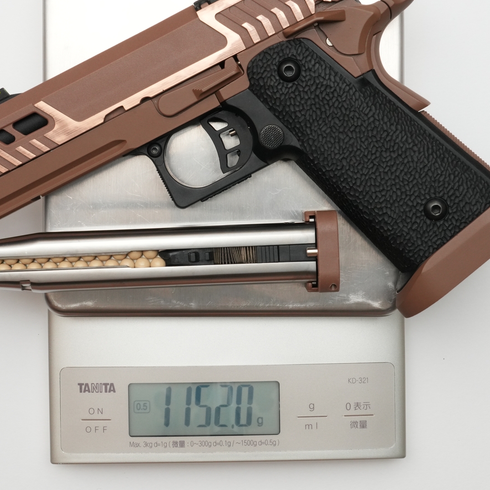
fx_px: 1393
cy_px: 200
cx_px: 225
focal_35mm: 87
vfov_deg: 19.9
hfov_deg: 19.9
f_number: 18
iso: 1600
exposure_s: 1/60
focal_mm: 56
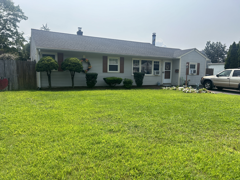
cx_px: 120
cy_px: 90
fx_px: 180
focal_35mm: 26
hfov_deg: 67.3
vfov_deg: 53.1
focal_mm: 5.7
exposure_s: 1/4274
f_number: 1.5
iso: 50
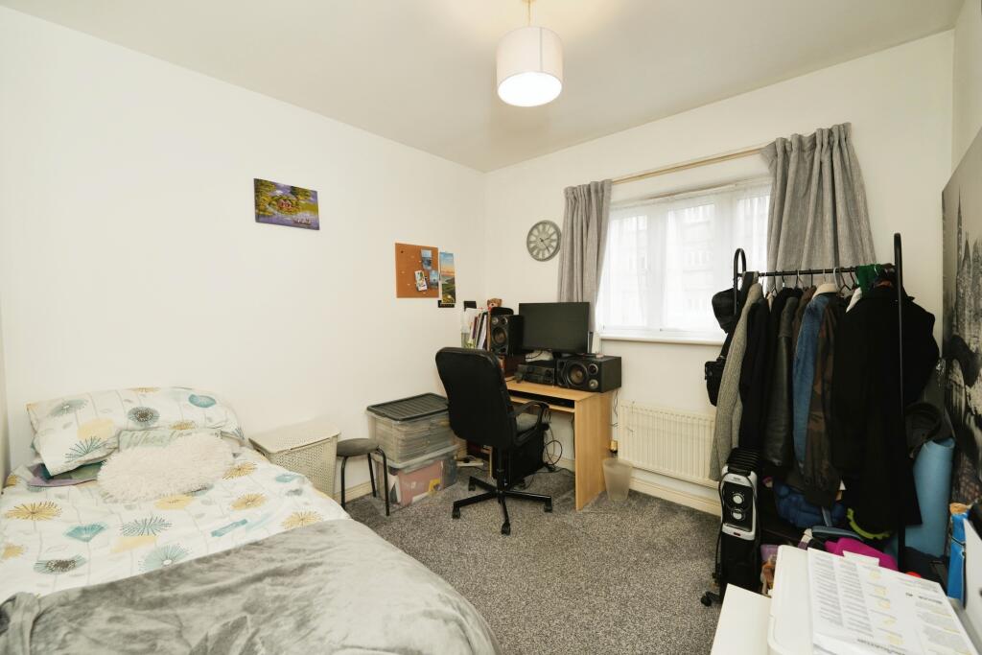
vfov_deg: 81.2
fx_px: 382
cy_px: 328
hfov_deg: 104.2
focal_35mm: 14
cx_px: 491
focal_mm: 14
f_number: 5
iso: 400
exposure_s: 1/30
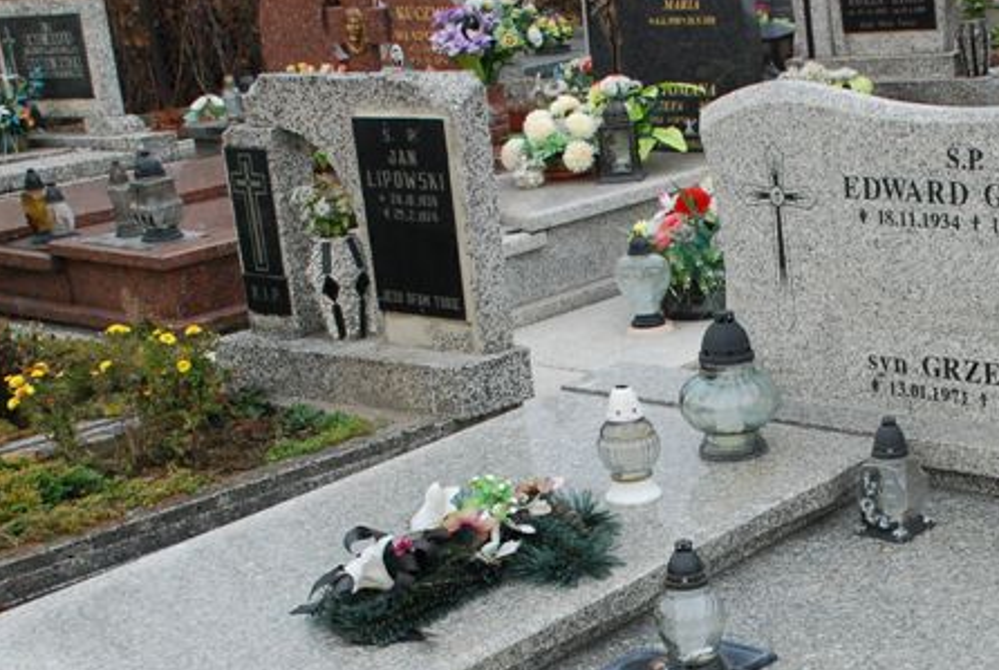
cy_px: 575
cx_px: 735
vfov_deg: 19.3
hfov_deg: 28.4
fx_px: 1946
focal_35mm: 70
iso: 500
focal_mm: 26
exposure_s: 1/60
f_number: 7.1
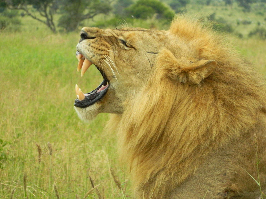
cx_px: 133
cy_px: 100
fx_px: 2551
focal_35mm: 332
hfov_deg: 6.0
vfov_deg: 4.5
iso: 400
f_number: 5.6
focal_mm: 59.7
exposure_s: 1/400
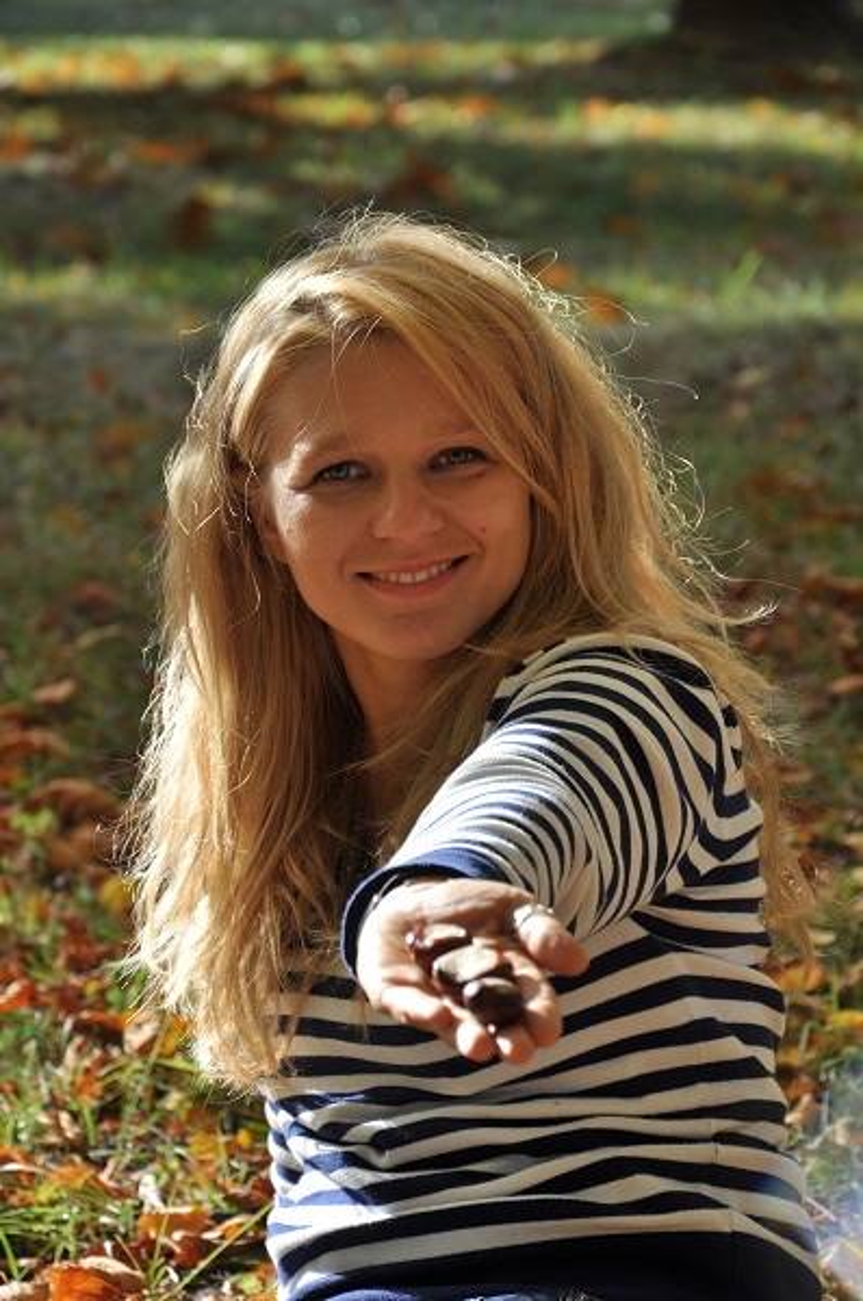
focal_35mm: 158
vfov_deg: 13.1
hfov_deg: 8.7
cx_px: 432
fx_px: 5683
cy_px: 650
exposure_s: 1/320
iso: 200
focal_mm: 105
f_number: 9
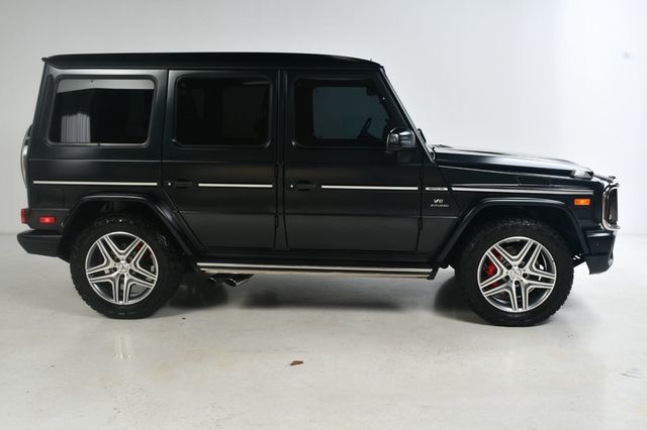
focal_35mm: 36
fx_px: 647
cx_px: 324
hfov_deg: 53.2
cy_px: 215
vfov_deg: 36.8
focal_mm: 24
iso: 100
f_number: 11
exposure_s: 1/160
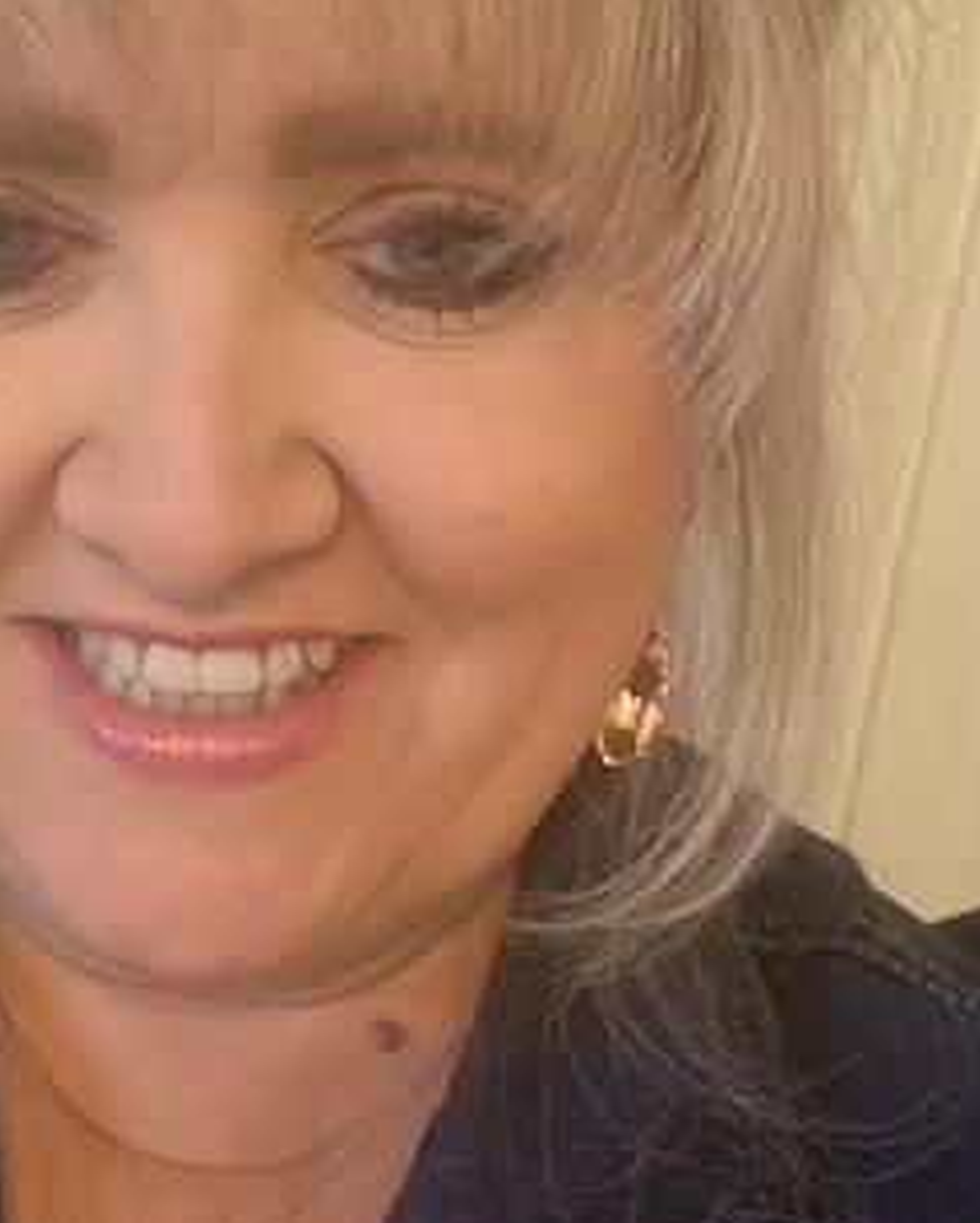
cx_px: 117
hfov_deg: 24.0
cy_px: 243
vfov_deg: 29.8
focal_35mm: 62
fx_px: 2246
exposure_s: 1/30
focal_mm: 2.71
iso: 320
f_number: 2.2
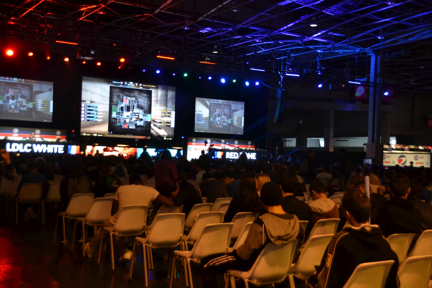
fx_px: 576
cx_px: 216
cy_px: 144
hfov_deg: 41.1
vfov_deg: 28.1
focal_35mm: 48
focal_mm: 32
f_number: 4
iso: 400
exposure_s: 1/20
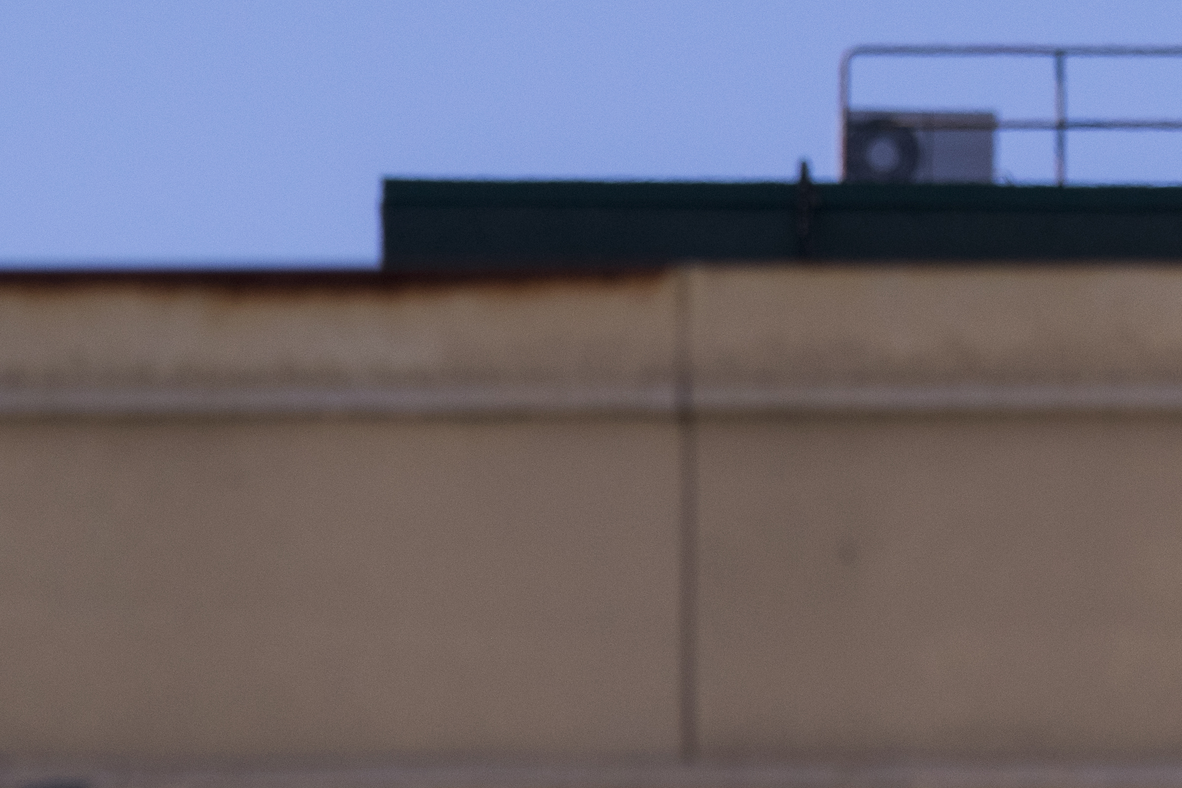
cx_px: 1282
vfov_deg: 1.8
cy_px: 48
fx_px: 24557
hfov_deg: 2.8
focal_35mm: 748
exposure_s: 1/1250
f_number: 9
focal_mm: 200
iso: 400
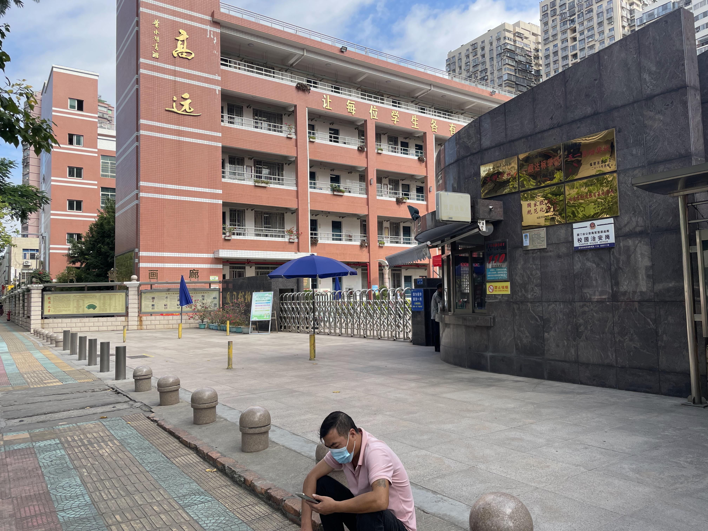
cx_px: 354
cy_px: 266
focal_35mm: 26
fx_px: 532
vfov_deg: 53.1
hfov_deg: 67.3
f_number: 1.6
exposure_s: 1/2020
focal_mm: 4.2
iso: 32
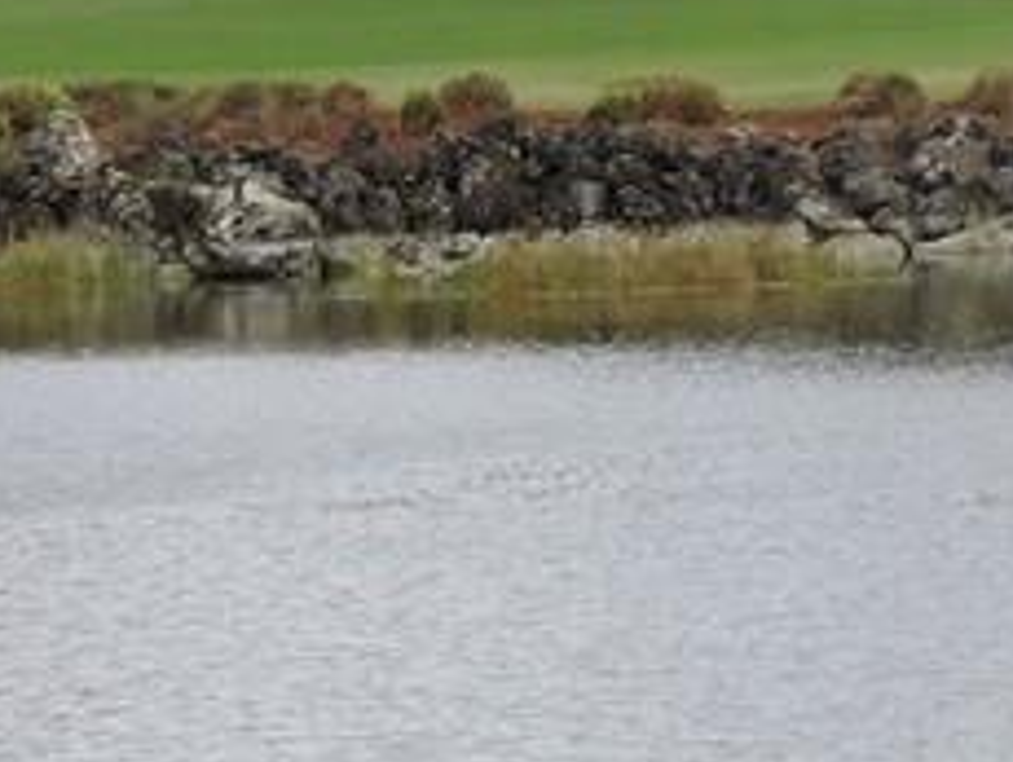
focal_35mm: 601
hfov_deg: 3.3
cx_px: 2163
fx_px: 17606
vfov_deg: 2.5
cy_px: -181
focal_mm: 24.2
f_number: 5
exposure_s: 1/125
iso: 100
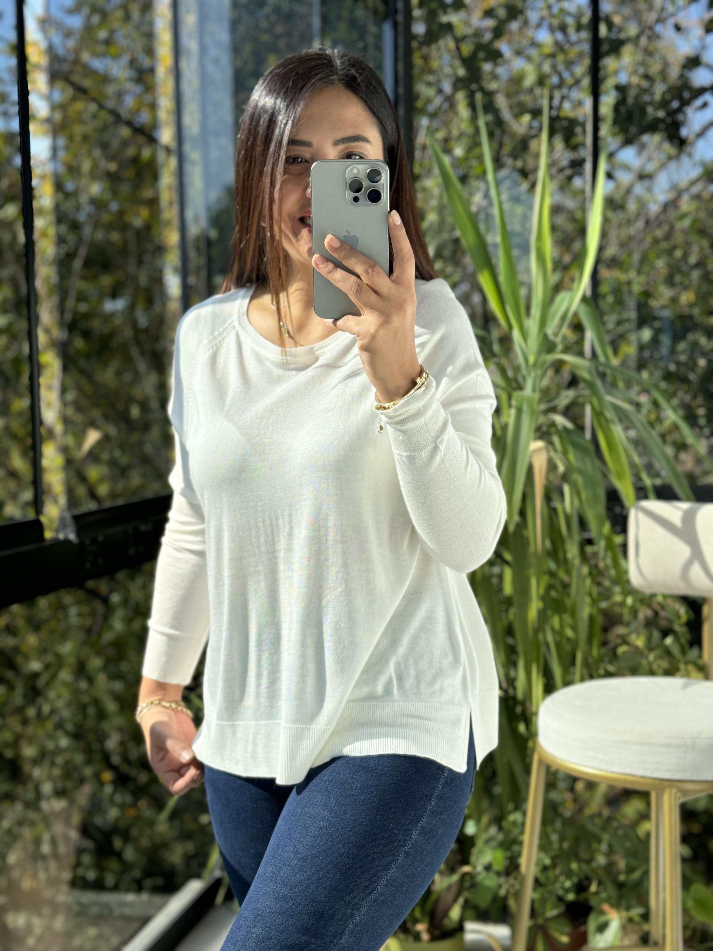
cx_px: 356
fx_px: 1318
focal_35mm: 48
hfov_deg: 30.3
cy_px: 476
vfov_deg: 39.7
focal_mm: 6.76
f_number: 1.78
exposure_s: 1/1339
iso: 64
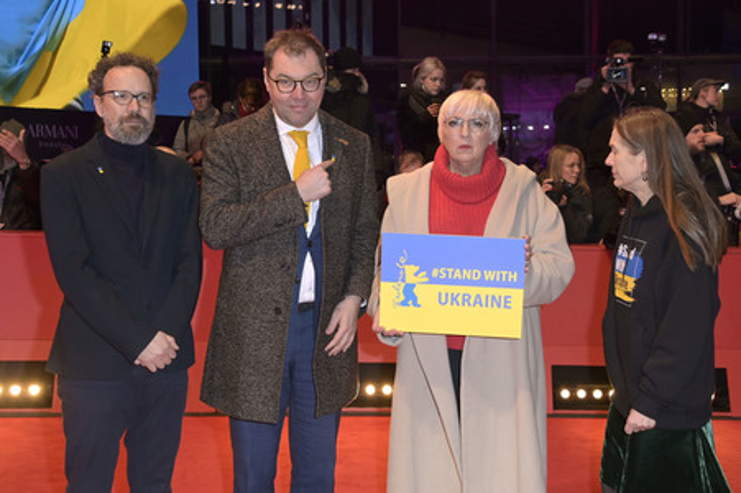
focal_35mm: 42
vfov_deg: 31.8
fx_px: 864
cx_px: 370
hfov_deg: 46.4
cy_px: 246
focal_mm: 42
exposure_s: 1/250
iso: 1250
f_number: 5.6
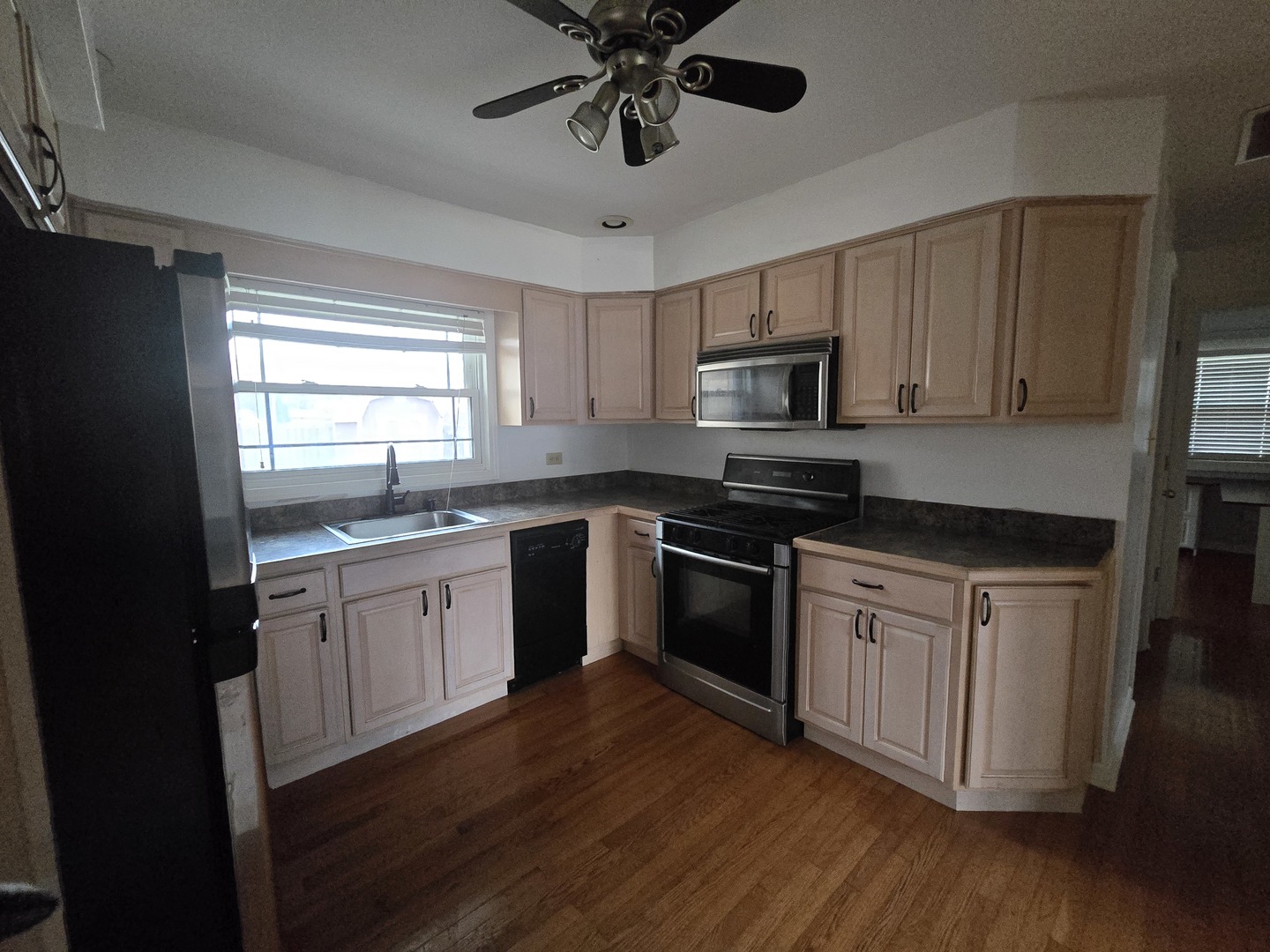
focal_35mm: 13
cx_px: 635
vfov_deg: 89.9
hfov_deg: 106.2
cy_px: 476
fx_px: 477
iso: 1600
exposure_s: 1/60
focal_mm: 2.2
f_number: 2.2
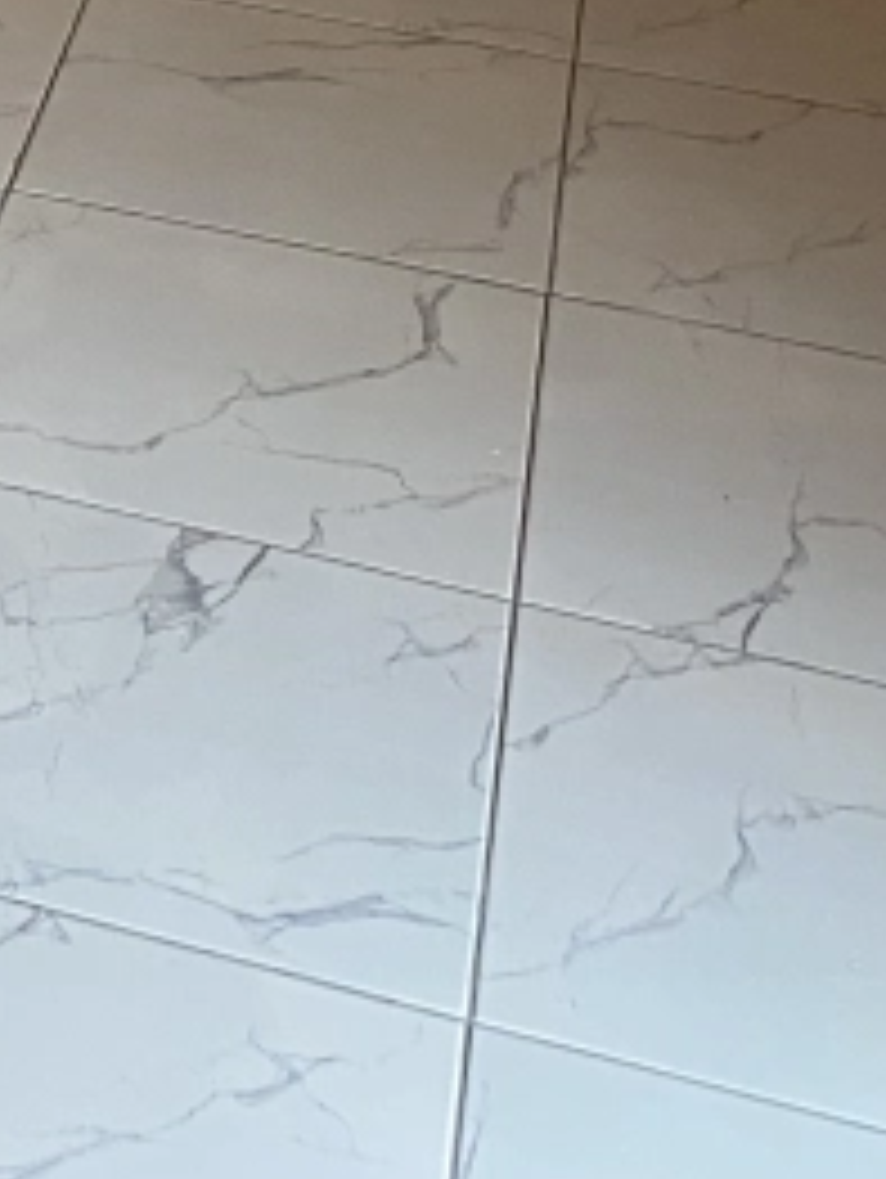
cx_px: -724
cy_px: -1120
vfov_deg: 15.2
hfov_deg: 12.6
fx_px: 3646
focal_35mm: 107
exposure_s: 1/60
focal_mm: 4.25
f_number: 1.8
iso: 125
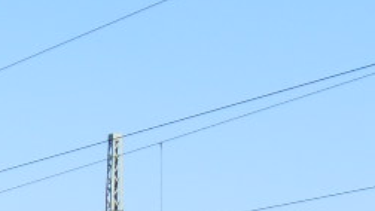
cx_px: -112
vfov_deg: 5.4
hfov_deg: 9.6
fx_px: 2198
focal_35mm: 221
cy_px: 459
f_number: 8.4
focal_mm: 8.4
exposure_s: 1/125
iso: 80
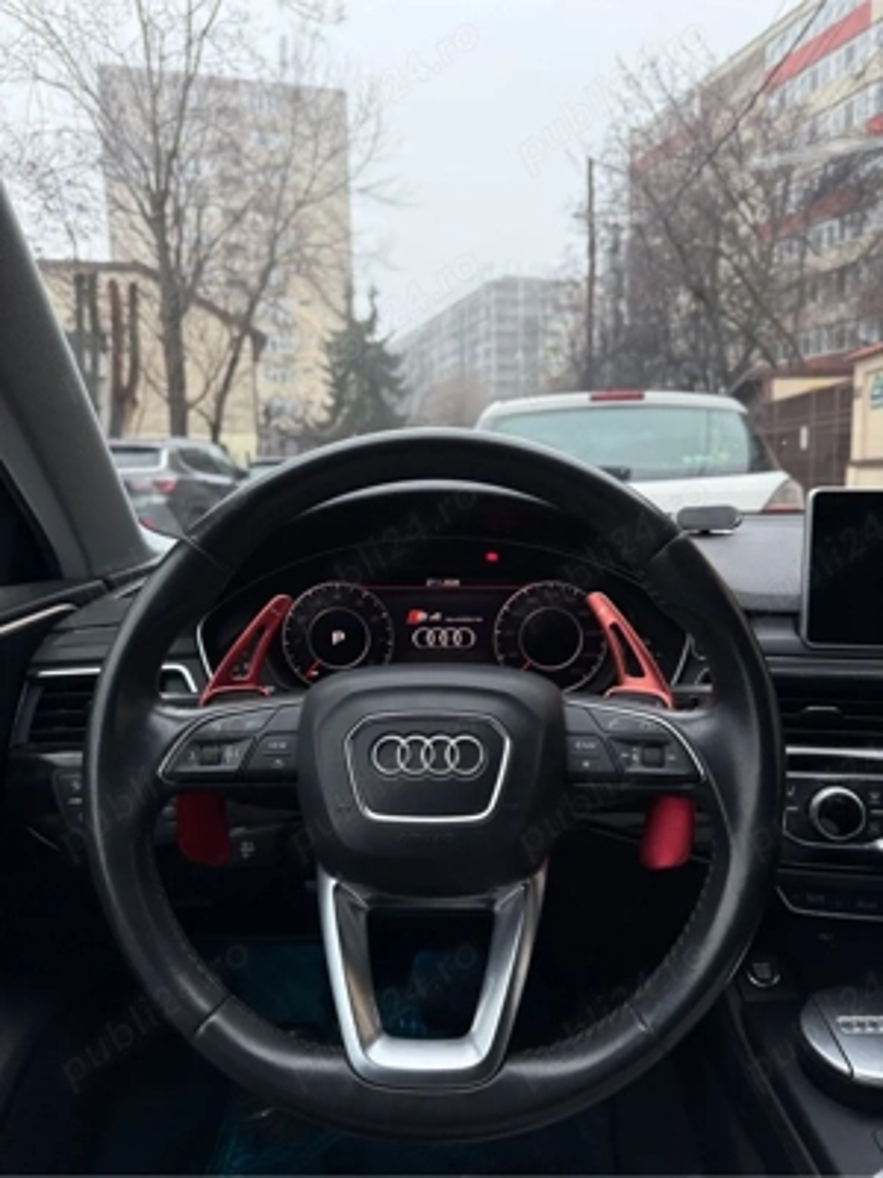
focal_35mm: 24
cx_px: 442
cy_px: 589
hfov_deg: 56.8
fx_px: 816
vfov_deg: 71.6
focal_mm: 6.76
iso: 160
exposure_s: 1/185
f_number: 1.78
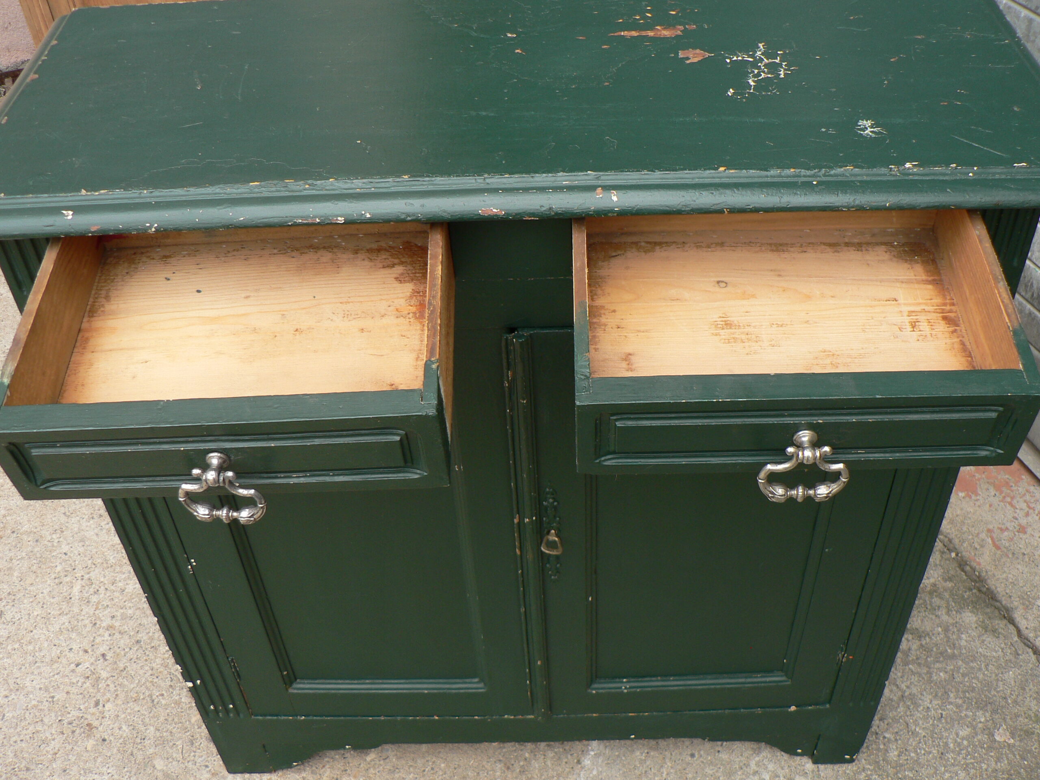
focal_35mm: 36
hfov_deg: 51.4
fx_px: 1082
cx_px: 520
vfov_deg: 39.7
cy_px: 390
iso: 80
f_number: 2.8
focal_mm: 6
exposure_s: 1/160
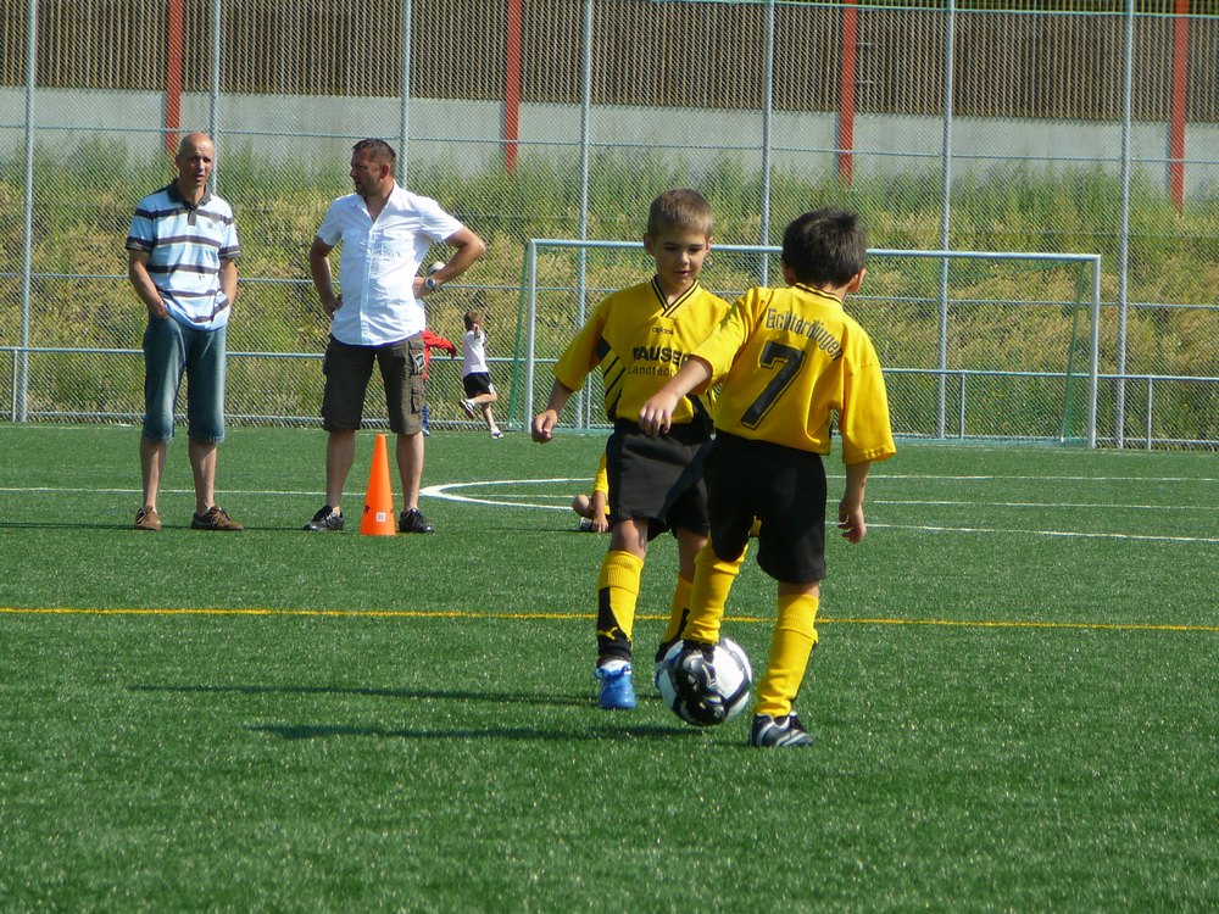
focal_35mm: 177
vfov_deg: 8.4
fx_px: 6233
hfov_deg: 11.2
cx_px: 610
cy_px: 457
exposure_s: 1/640
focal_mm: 26.3
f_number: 4
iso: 80
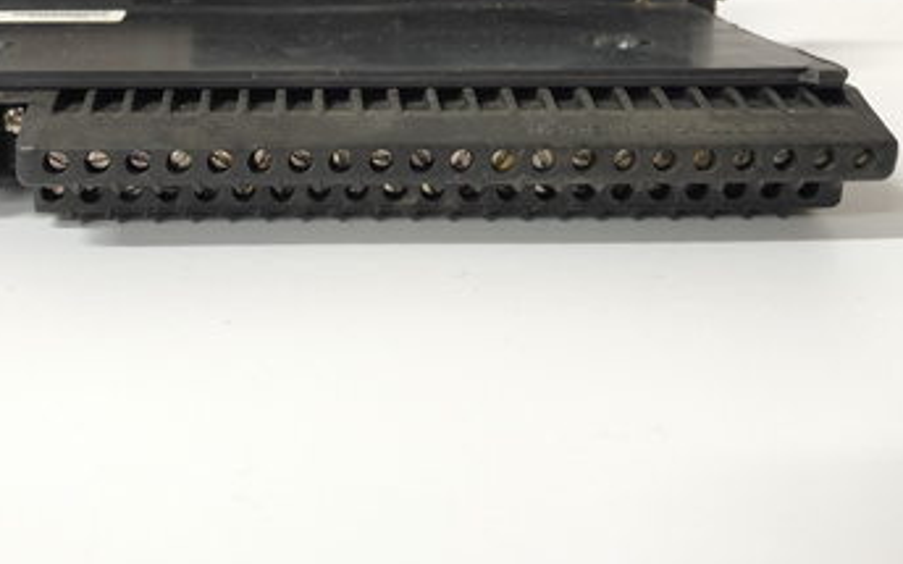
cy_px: 96
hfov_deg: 48.4
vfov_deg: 31.0
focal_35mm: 40
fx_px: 984
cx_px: 299
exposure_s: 1/33
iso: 512
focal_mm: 3.87
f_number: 2
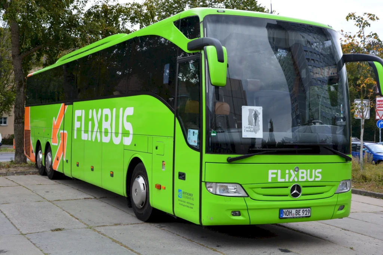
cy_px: 128
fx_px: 543
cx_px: 192
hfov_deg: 38.9
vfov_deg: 26.5
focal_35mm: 51
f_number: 9
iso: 400
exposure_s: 1/125
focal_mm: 34
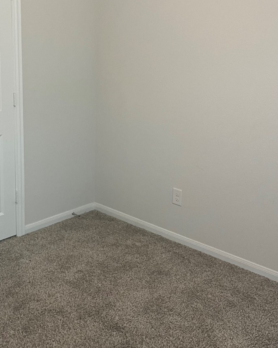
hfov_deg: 32.7
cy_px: 131
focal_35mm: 45
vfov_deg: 40.9
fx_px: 463
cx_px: 65
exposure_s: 1/60
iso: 125
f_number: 1.6
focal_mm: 5.1
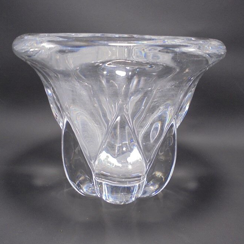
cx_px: 122
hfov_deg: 40.9
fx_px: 327
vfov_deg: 40.8
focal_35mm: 41
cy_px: 100
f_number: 4
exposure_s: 1/30
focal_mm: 6.1
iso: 200
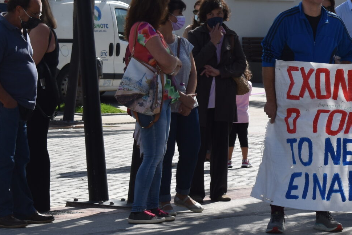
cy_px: 49
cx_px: 461
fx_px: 2014
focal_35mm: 206
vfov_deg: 6.7
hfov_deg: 9.8
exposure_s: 1/320
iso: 100
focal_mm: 52
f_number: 9
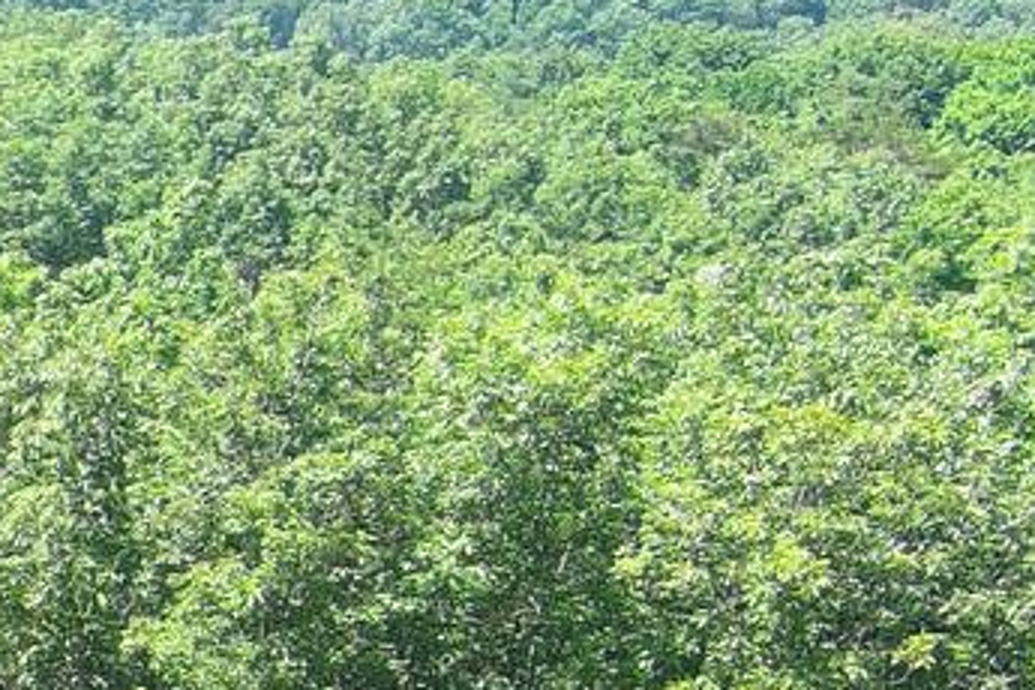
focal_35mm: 172
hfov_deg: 9.9
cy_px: 1120
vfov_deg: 7.8
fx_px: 4945
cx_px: -1719
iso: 100
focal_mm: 10.57
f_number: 2.8
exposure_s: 1/252
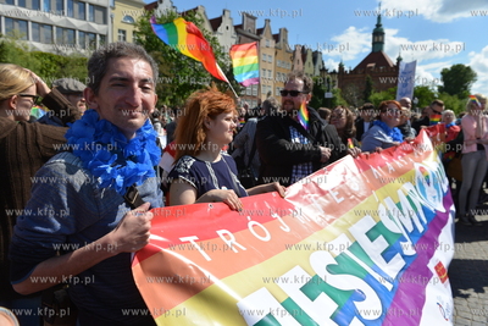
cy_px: 163
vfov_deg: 53.2
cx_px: 244
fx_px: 325
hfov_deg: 73.7
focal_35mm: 24
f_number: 5
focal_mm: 24
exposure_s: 1/2500
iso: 400
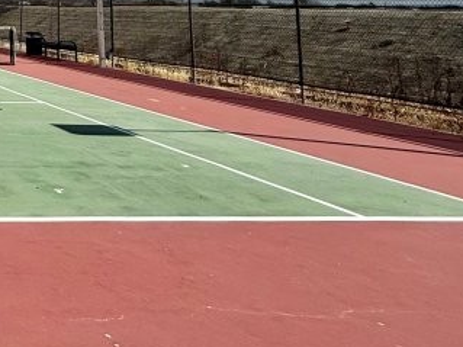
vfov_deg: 27.6
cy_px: -86
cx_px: -190
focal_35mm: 45
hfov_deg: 29.8
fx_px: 602
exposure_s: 1/2611
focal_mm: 2.22
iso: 50
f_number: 2.2
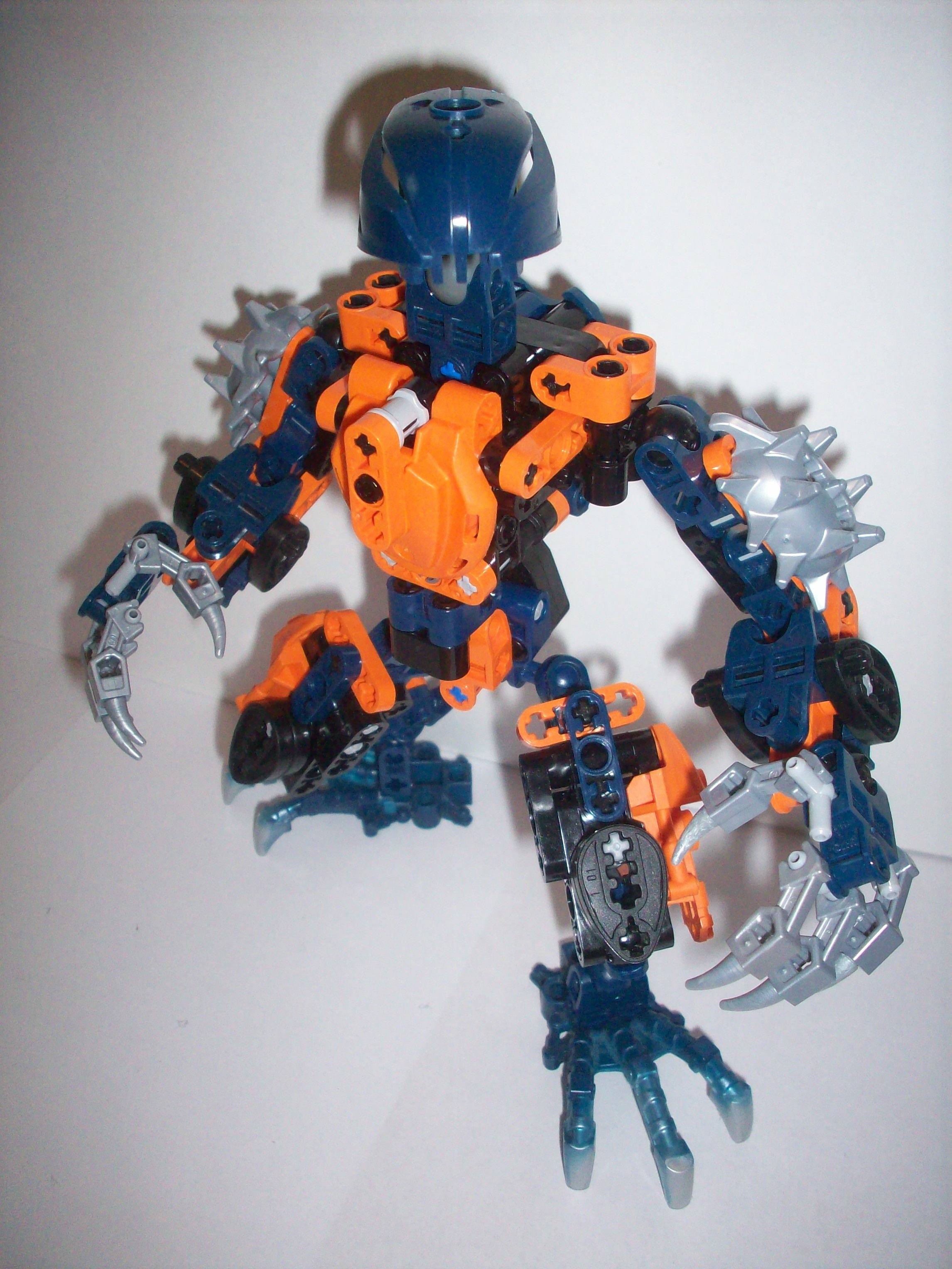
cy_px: 634
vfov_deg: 50.1
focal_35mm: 37
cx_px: 476
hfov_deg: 38.7
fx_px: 1357
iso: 160
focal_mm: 6.2
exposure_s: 1/64
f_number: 2.8
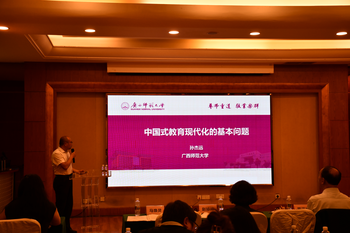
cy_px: 116
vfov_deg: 26.0
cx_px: 175
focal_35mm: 52
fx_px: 506
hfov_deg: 38.2
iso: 720
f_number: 4.2
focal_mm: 35
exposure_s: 1/250
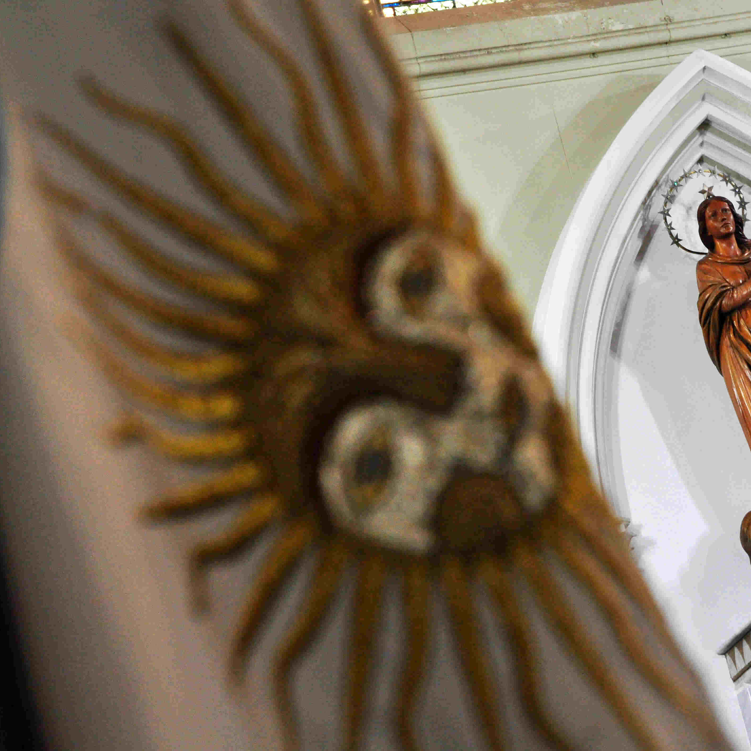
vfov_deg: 14.7
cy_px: 375
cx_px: 552
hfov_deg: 14.6
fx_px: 2921
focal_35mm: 119
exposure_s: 1/20
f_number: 10
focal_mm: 62
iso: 1000
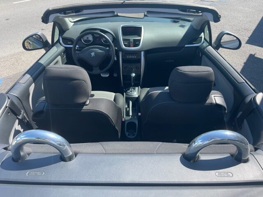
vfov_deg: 53.1
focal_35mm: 26
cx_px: 132
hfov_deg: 67.3
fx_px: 198
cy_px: 98
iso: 32
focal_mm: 4.2
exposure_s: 1/882
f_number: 1.6
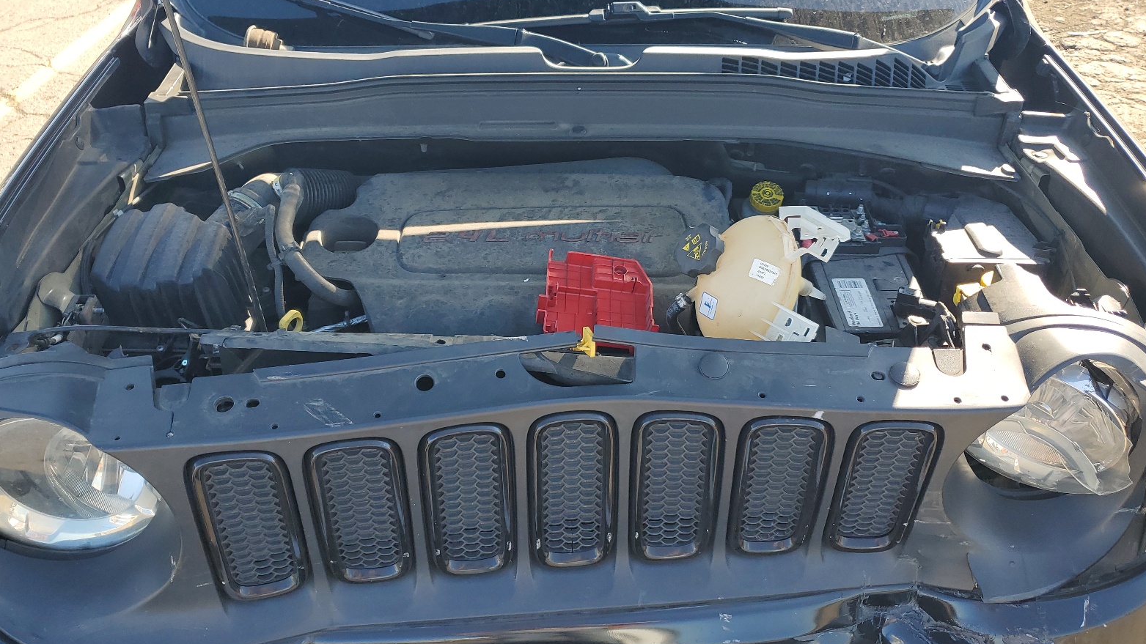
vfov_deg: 40.2
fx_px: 881
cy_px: 318
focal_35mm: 29
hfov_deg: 66.1
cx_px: 573
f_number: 1.5
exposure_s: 1/500
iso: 50
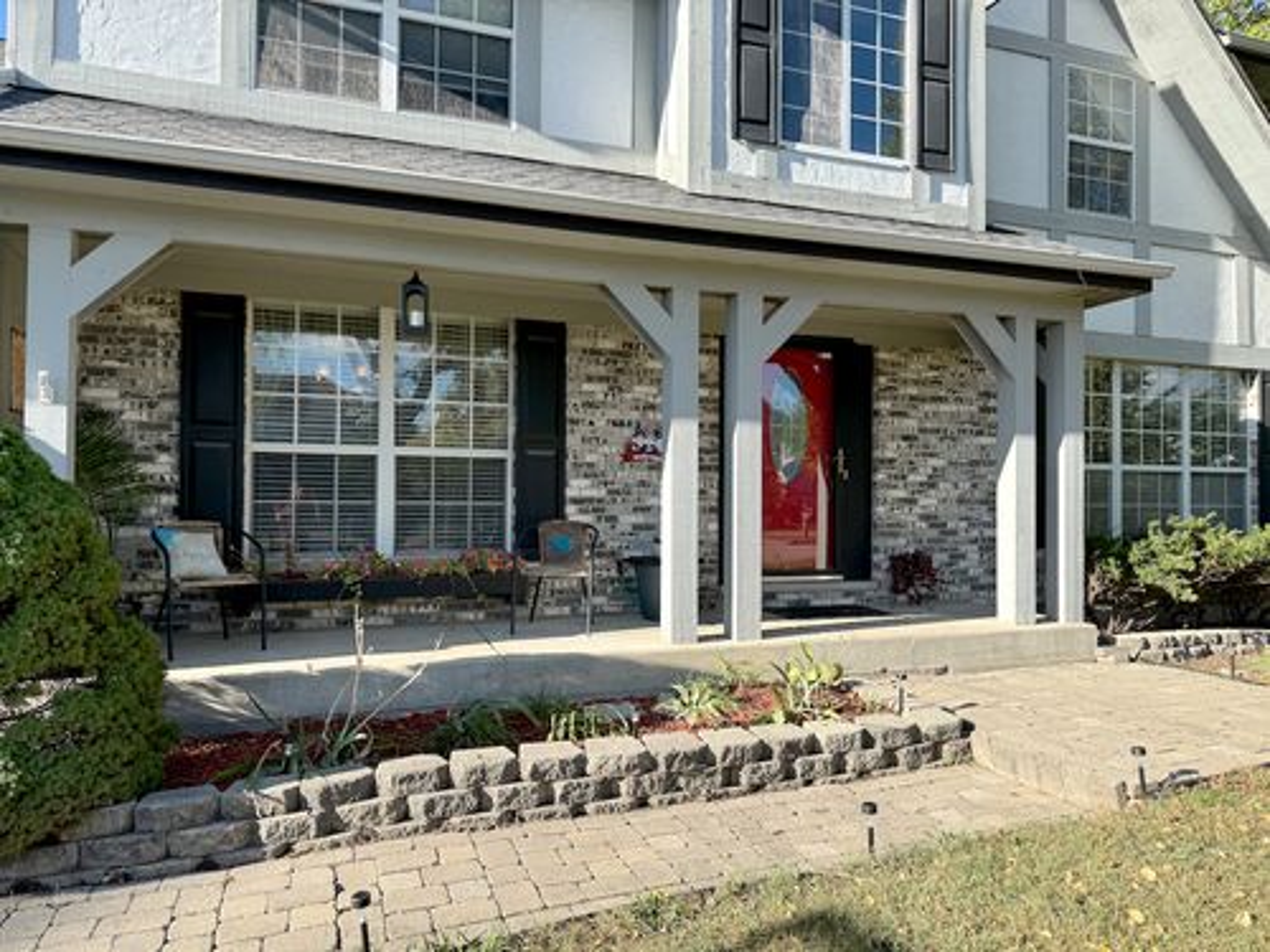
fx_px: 881
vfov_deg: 56.8
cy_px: 476
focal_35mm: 24
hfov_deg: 71.6
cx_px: 635
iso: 80
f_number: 1.78
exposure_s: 1/1618
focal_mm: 6.76
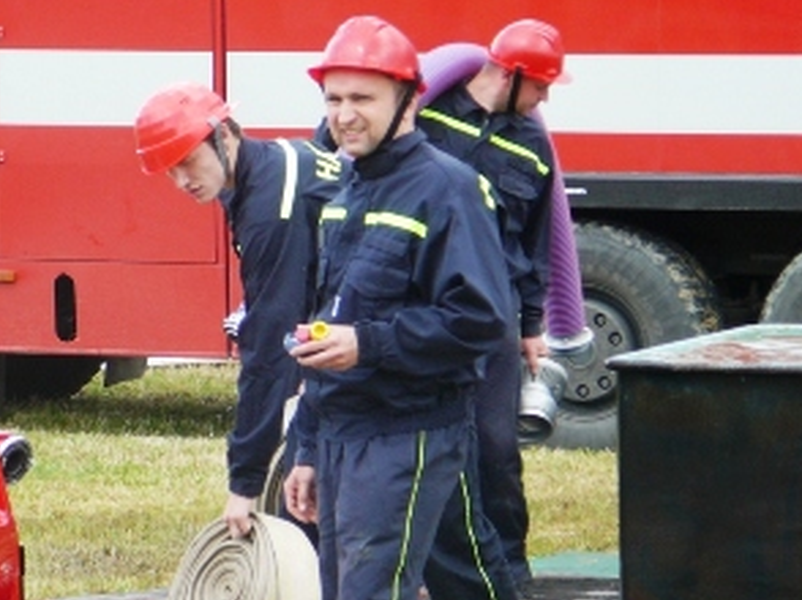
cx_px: 300
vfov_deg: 6.0
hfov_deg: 8.0
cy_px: 252
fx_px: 5718
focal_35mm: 247
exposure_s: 1/200
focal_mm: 26.3
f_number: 4
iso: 80
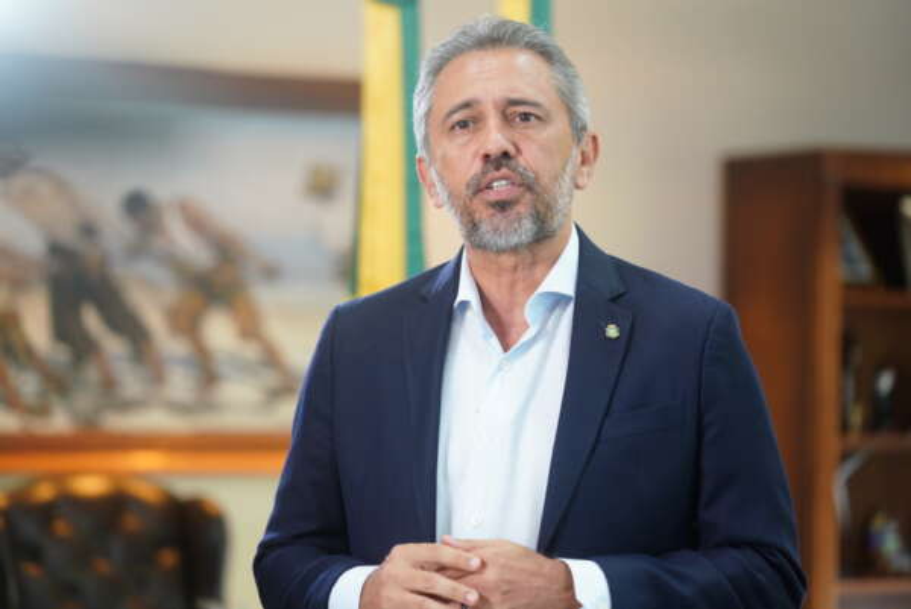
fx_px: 2811
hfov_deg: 18.4
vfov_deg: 12.4
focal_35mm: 111
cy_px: 304
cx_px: 456
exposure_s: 1/160
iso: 1600
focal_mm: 111
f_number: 2.8
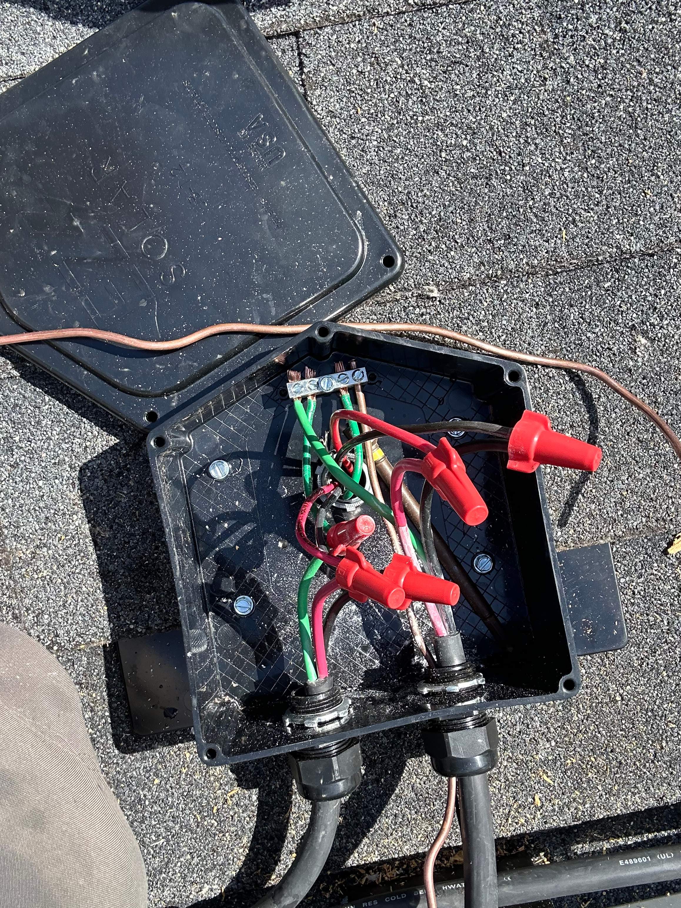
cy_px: 454
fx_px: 787
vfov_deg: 60.0
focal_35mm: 30
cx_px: 340
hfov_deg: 46.8
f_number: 1.9
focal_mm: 2.69
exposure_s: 1/510
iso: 25
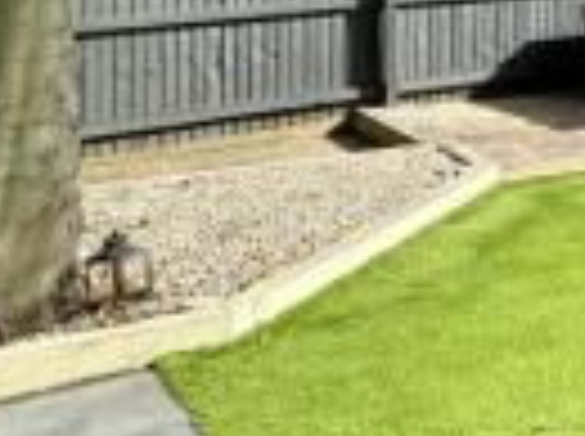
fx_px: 1063
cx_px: 1033
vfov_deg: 22.1
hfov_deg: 21.3
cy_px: -34
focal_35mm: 63
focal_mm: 2.22
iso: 40
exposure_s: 1/895
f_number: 2.2
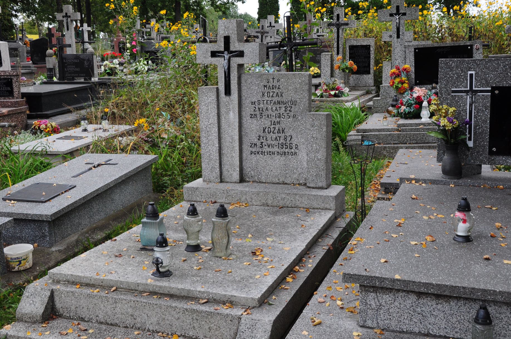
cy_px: 148
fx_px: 595
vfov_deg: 31.8
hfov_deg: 46.4
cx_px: 267
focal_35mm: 42
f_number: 7.1
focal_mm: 24
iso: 400
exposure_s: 1/320
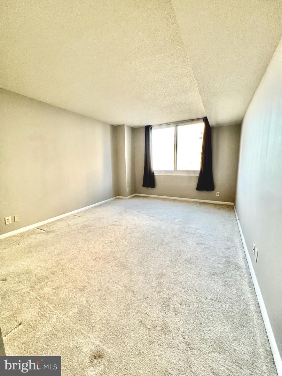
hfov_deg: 89.9
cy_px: 188
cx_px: 141
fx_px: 141
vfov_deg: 106.2
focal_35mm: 13
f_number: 1.8
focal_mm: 1.57
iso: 160
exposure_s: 1/120
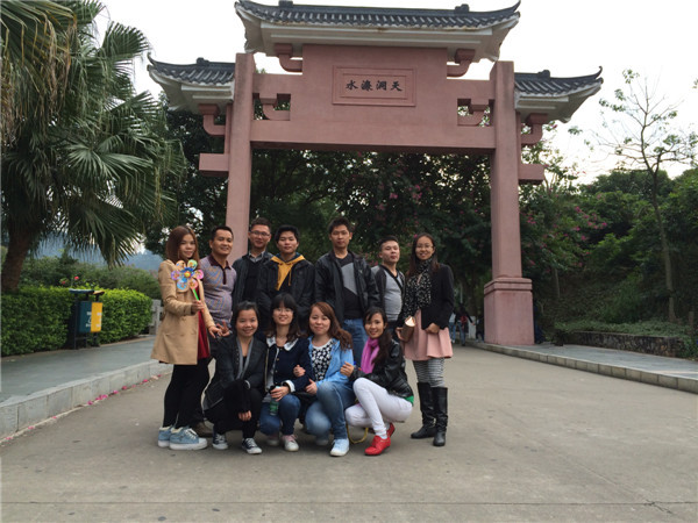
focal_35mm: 29
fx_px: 585
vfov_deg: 48.2
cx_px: 349
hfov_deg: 61.7
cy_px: 262
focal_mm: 4.15
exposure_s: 1/760
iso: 32
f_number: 2.2
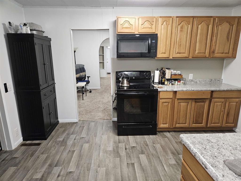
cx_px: 120
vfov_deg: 58.9
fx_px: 160
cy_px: 90
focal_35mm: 23
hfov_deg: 73.9
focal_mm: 5.4
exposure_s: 1/120
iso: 800
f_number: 1.8
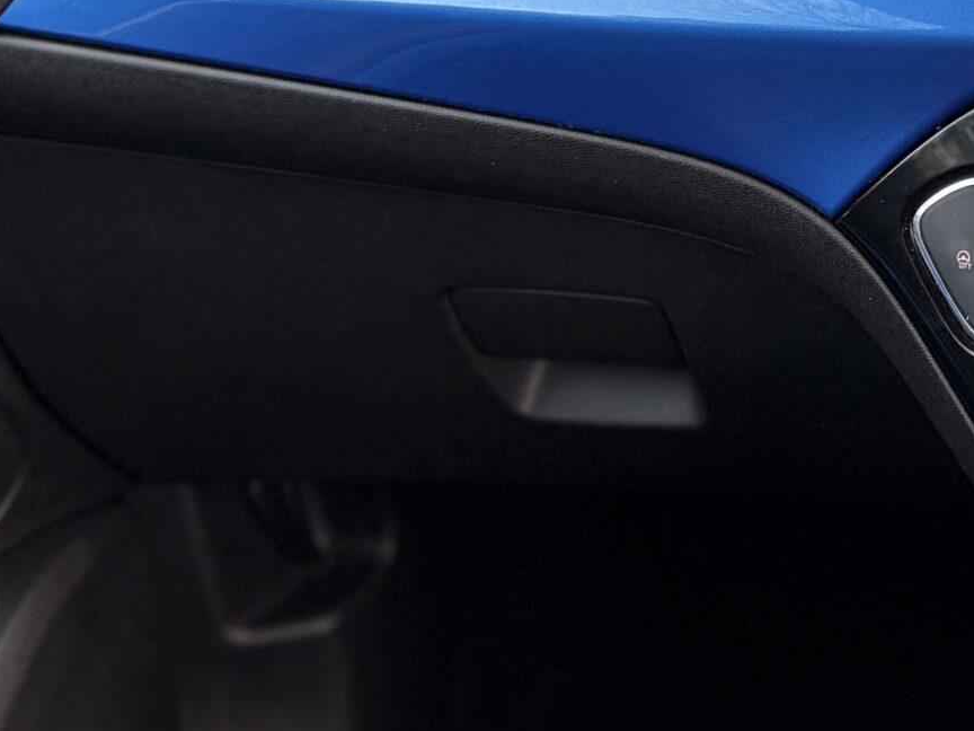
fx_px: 2167
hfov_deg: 22.8
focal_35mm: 77
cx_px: 1239
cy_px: -3
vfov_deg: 18.6
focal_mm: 5.96
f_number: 1.6
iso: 100
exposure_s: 1/121
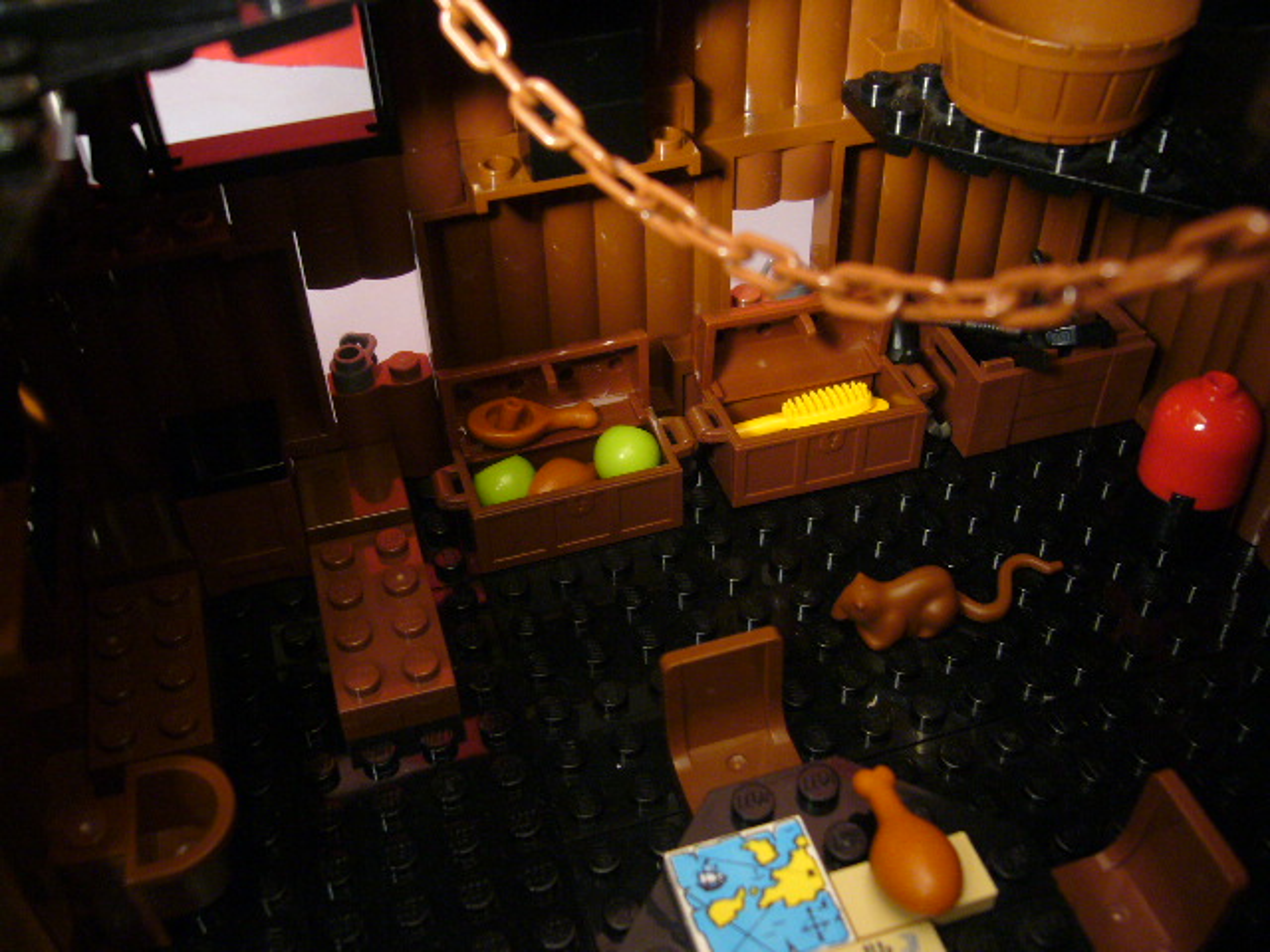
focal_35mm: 35
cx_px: 635
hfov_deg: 52.6
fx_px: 1284
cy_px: 476
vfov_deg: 40.7
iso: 200
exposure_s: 1/8
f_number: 2.8
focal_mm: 5.8
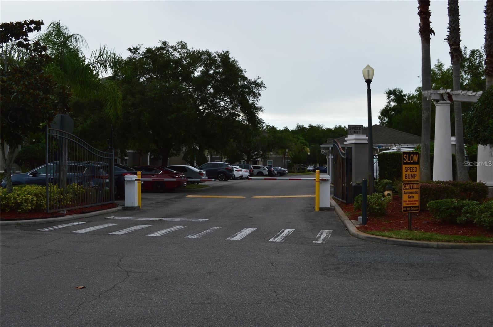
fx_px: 492
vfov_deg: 36.8
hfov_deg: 53.2
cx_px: 246
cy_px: 164
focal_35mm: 36
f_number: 9
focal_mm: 24
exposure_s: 1/125
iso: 400
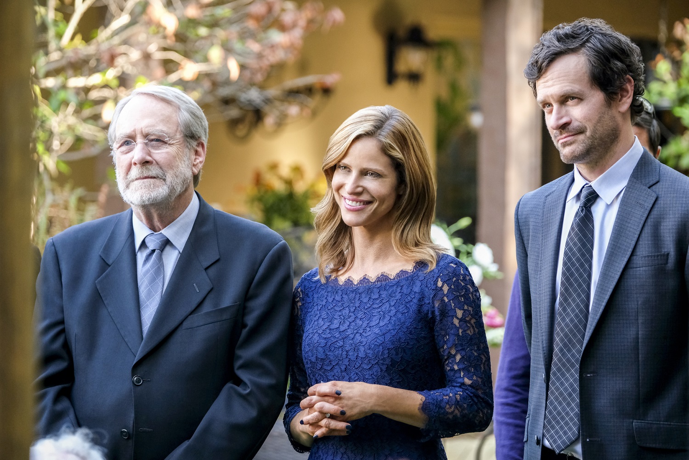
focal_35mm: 179
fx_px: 3426
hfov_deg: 11.5
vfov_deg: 7.7
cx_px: 344
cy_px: 230
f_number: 3.6
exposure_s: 1/320
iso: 1600
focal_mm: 119.2
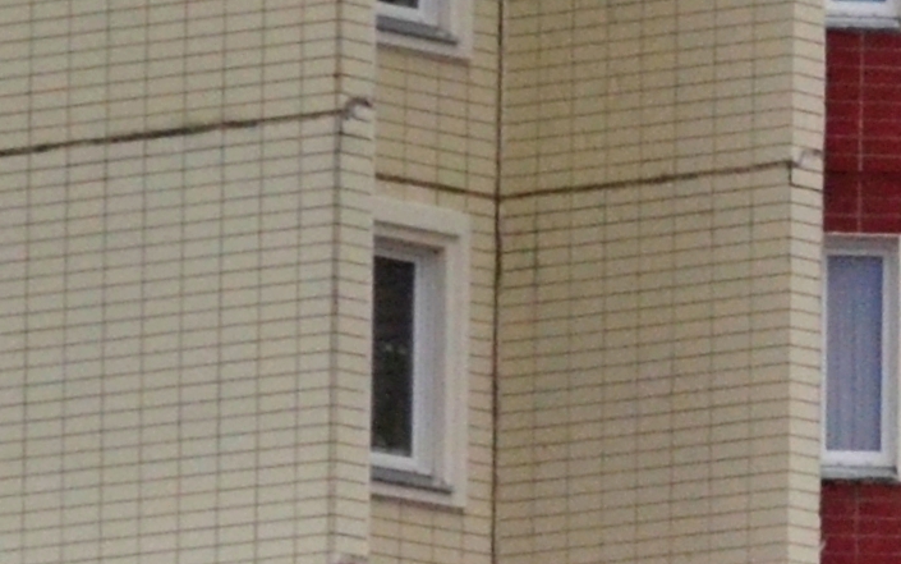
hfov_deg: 2.3
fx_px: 22266
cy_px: 132
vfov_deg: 1.5
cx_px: 2865
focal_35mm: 907
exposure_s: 1/640
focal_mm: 85
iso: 1600
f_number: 13
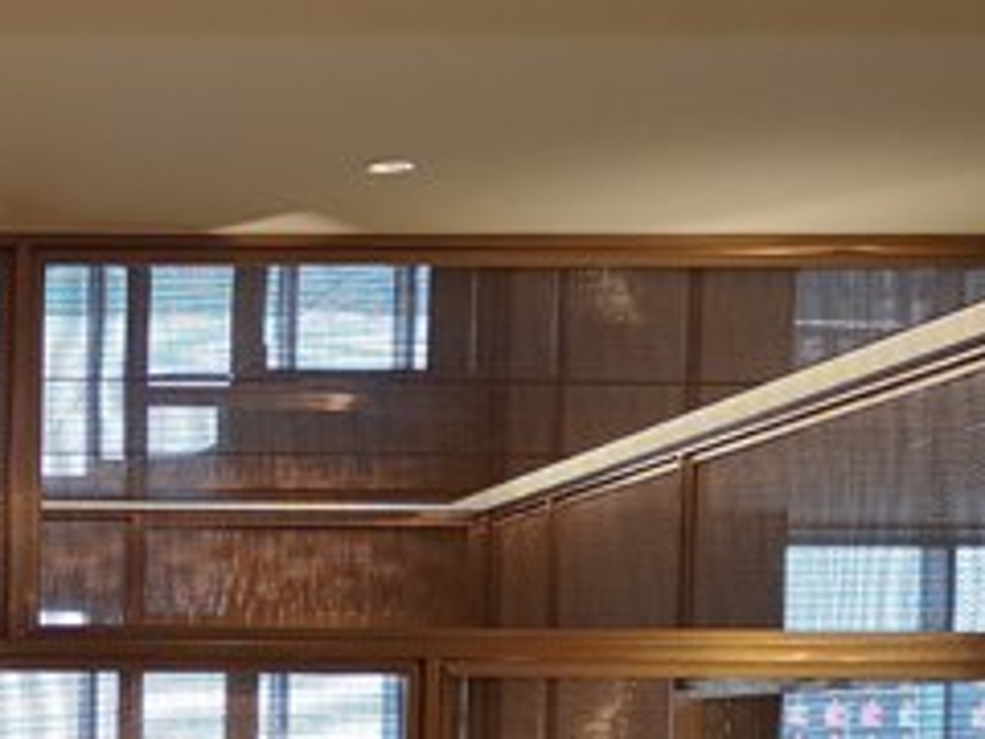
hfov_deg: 20.3
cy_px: 862
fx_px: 2561
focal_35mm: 90
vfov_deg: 15.8
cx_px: -218
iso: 200
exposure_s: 1/30
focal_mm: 3.95
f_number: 1.8
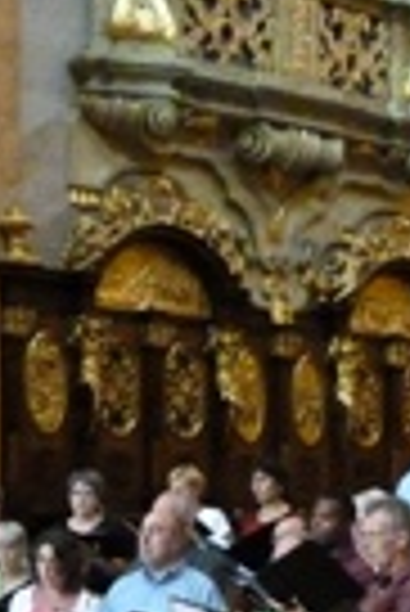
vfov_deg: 17.9
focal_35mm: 113
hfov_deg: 12.1
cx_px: 293
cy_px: 524
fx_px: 1925
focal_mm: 5.5
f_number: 3.6
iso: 1250
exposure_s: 1/15
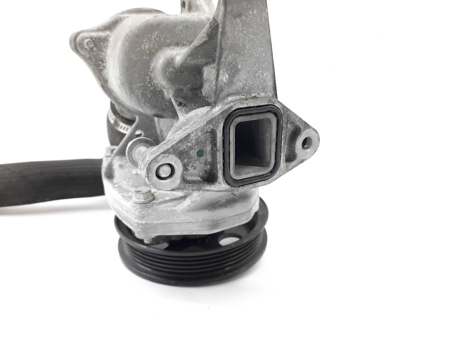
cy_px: 174
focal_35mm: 25
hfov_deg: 69.4
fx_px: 337
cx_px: 233
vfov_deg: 54.9
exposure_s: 1/50
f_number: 2
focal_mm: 4.6
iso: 200
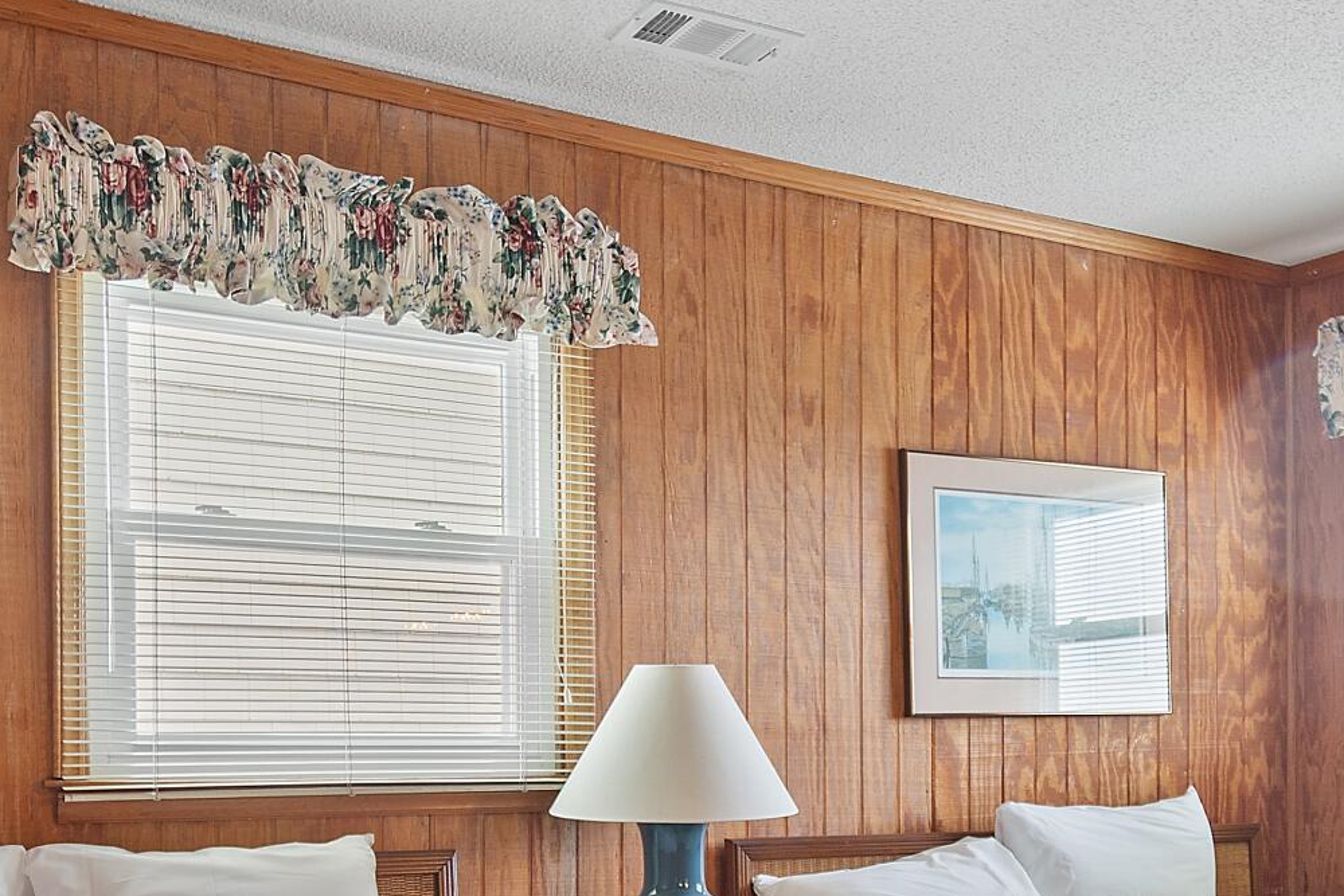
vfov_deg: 28.7
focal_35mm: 45
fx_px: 1680
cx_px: 856
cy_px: 807
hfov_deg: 43.2
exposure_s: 1/2.5
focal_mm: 10
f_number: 4.5
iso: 100
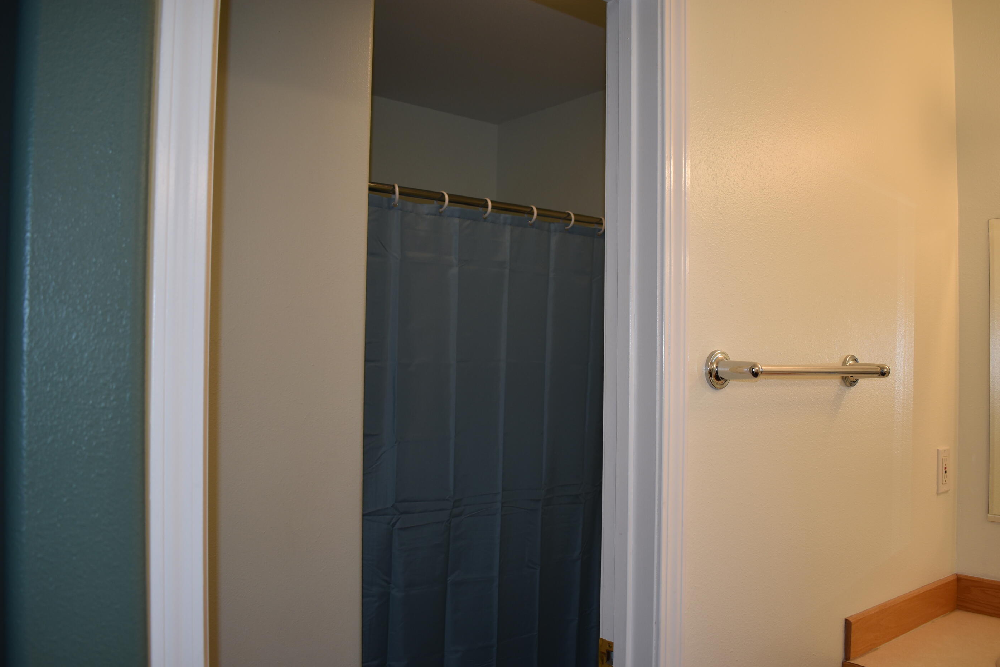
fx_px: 806
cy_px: 355
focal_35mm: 29
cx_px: 528
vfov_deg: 45.0
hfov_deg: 63.6
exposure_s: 1/60
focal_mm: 18
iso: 180
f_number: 3.5
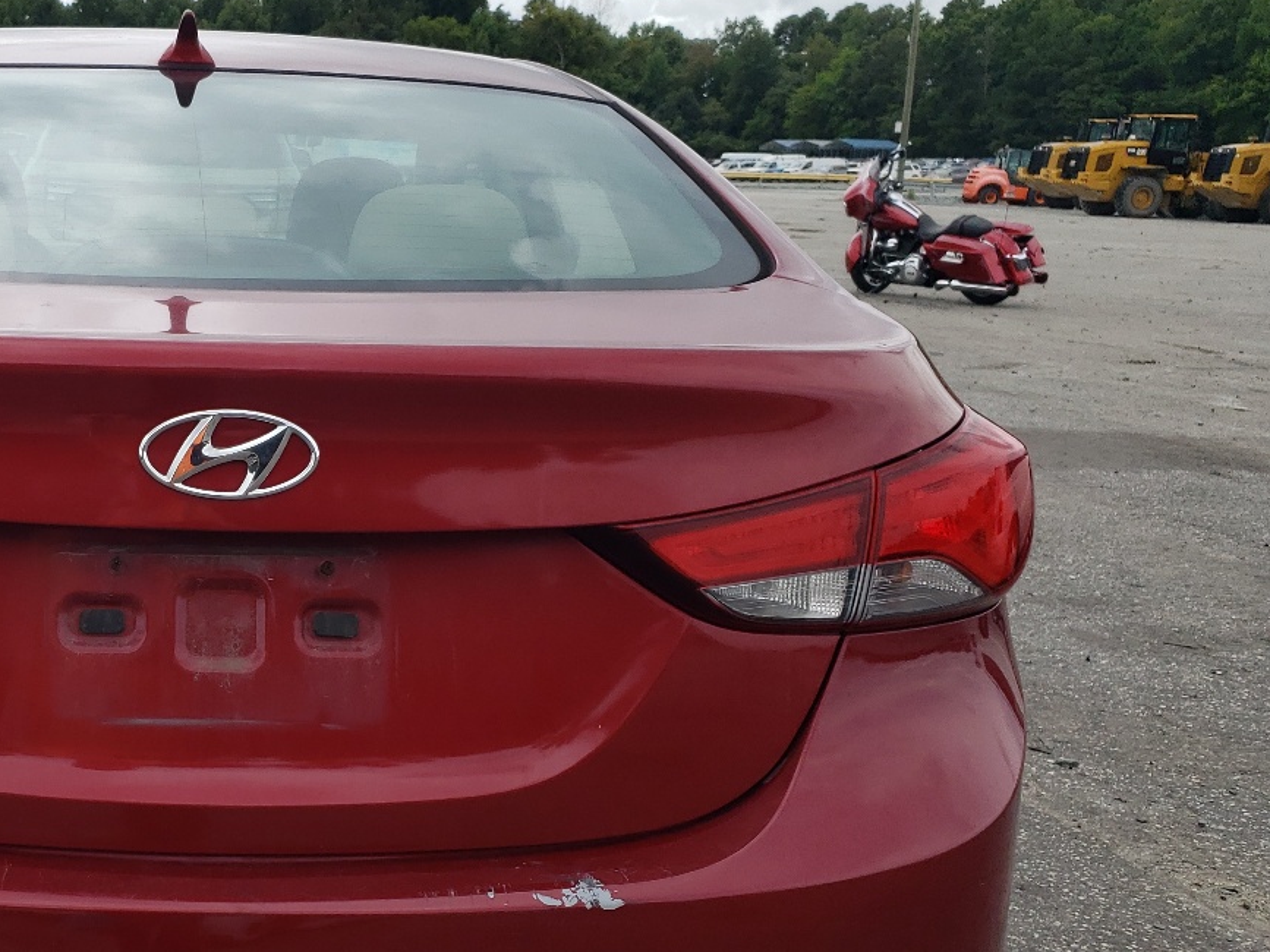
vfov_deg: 30.1
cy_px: 600
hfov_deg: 37.6
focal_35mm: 48
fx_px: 1761
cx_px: 179
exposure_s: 1/2500
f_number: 1.5
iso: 50
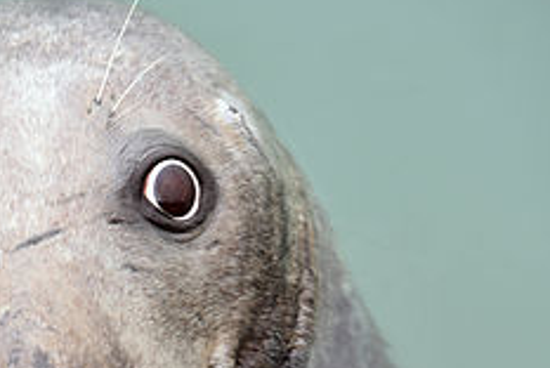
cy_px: 383
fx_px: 6501
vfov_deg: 3.2
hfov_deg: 4.8
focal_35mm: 425
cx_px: 59
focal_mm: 165
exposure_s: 1/320
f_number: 4
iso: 400
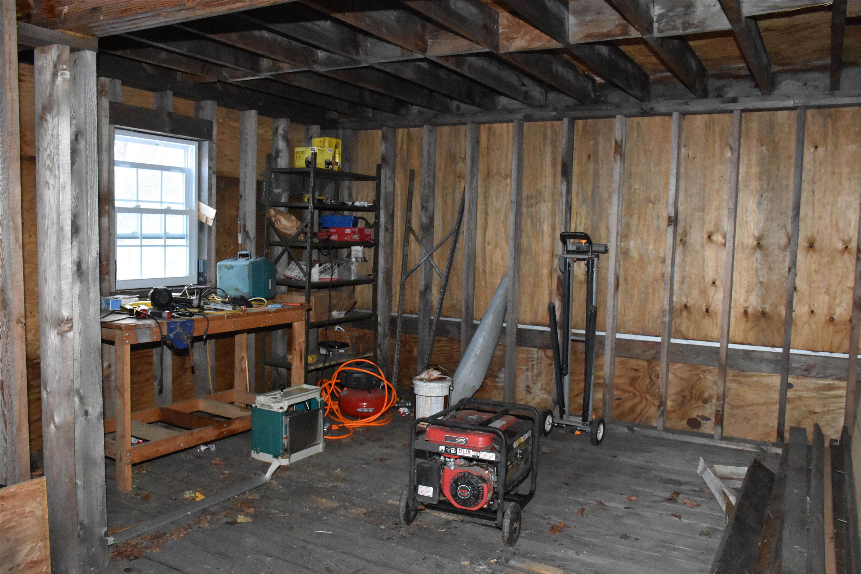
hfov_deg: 61.9
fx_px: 717
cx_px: 430
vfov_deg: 43.6
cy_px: 287
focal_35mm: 30
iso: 6400
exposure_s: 1/60
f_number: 4
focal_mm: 20
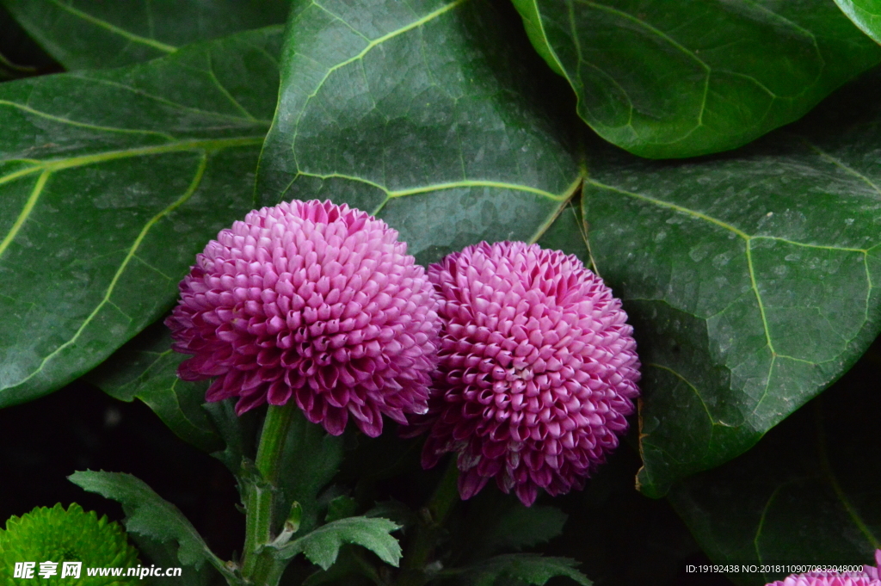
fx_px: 11003
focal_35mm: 450
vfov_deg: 3.1
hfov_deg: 4.6
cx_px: 440
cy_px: 293
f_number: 22
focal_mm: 300
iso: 6400
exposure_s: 1/50
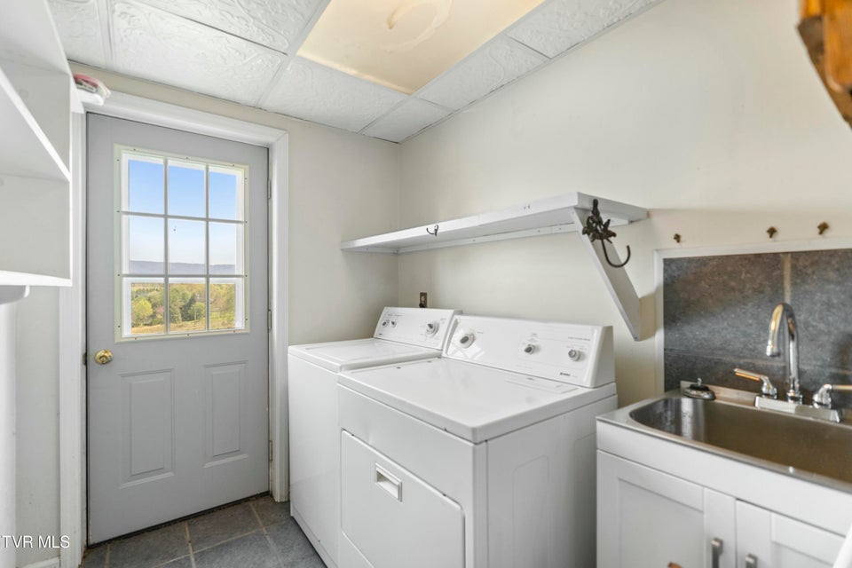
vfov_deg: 73.7
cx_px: 426
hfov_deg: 96.7
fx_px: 379
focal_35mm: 16
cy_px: 284
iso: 250
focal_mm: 16
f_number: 2.8
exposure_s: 1/40
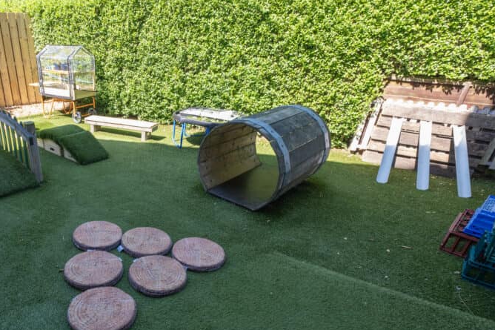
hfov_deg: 72.3
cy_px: 213
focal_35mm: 23
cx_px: 141
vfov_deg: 54.2
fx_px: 316
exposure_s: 1/50
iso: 125
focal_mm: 10
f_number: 5.6
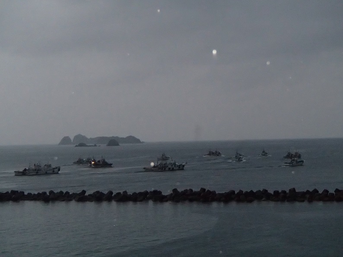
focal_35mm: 73
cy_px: 128
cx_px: 172
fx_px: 724
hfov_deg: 26.7
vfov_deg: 20.2
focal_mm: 13.09
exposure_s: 1/60
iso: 1600
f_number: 5.7
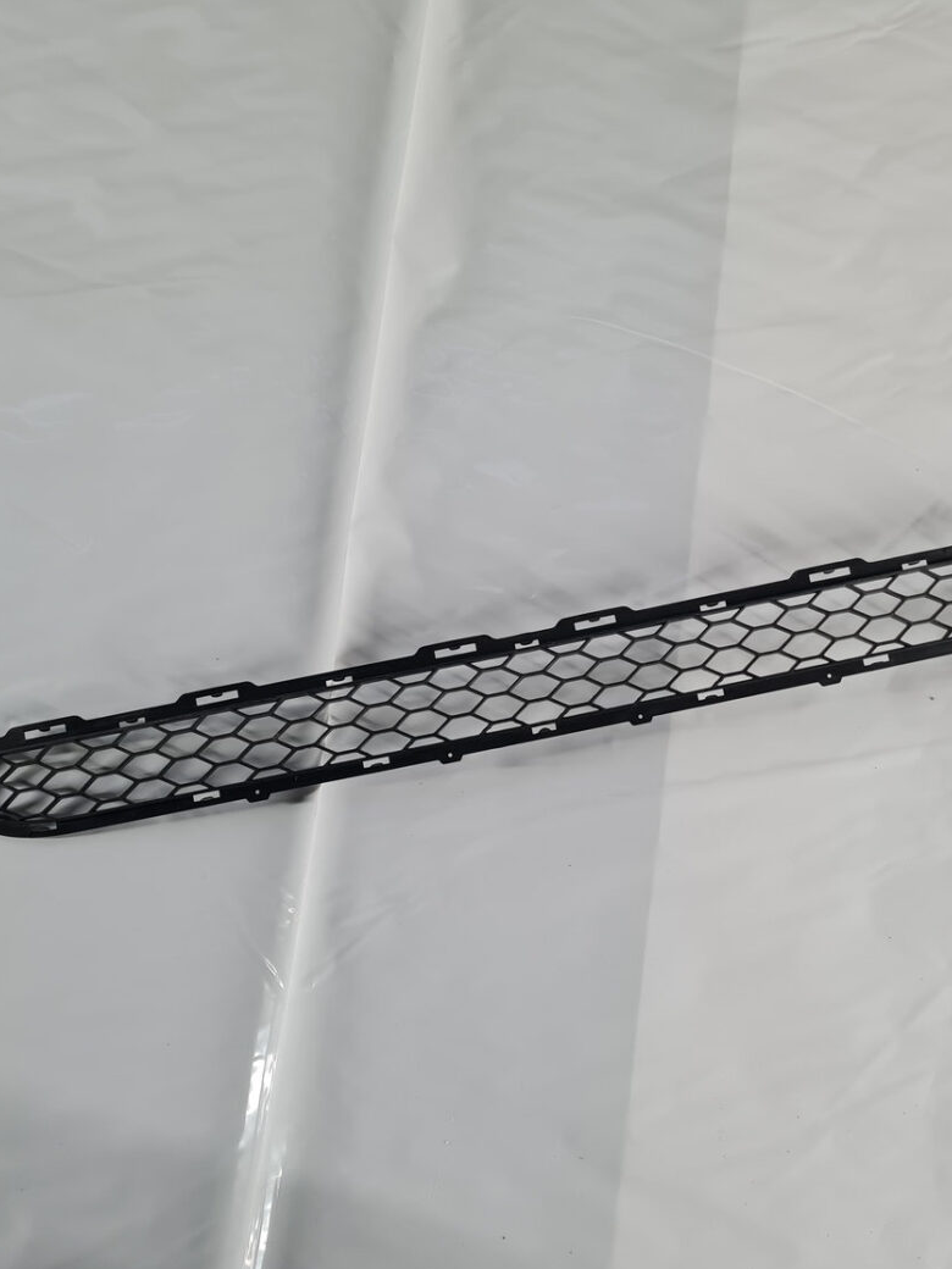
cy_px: 638
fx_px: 1283
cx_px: 517
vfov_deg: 52.6
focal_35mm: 35
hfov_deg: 40.7
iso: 160
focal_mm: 5.4
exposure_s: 1/100
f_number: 1.8
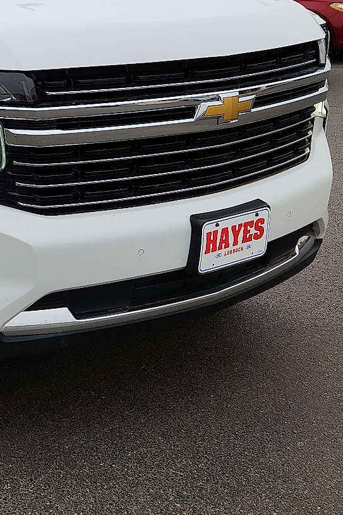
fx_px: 671
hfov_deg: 25.6
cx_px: -71
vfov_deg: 40.9
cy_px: 139
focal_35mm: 47
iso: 50
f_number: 1.8
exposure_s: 1/769
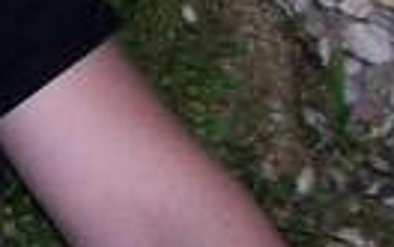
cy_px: -196
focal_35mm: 190
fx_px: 2044
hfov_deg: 9.9
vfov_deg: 6.8
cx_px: -487
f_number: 2.8
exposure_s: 1/60
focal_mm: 5.6
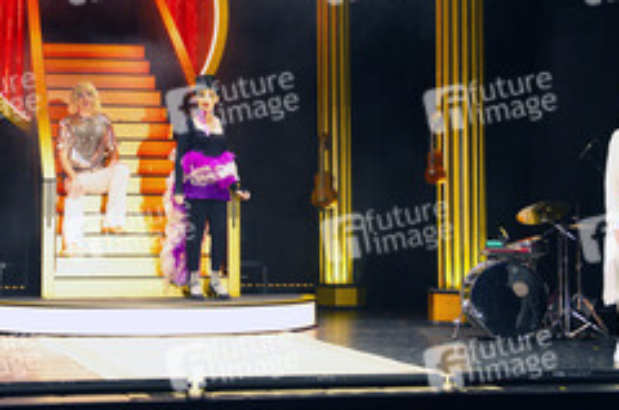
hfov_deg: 25.5
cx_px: 164
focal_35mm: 79
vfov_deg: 17.0
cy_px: 39
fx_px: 1356
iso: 1600
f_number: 2.8
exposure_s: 1/160
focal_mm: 42
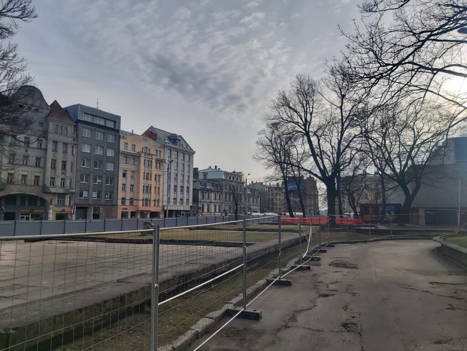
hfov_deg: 67.3
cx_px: 234
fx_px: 351
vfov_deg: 53.1
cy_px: 176
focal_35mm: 26
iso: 64
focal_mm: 3.92
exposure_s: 1/3699
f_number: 1.7
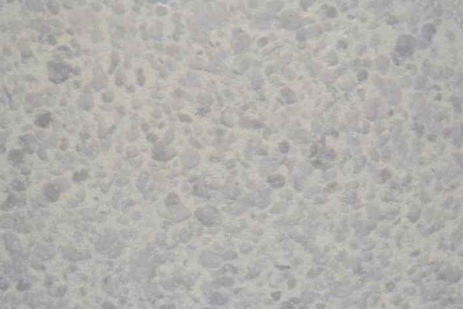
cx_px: 223
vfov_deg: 17.8
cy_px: 154
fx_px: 991
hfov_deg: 26.3
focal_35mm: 77
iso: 800
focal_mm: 48
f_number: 6.3
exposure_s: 1/200
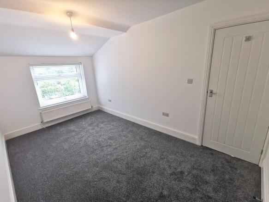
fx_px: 124
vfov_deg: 78.1
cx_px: 134
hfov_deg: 94.5
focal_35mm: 16
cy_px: 101
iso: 125
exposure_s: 1/100
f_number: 2.2
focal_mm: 2.35
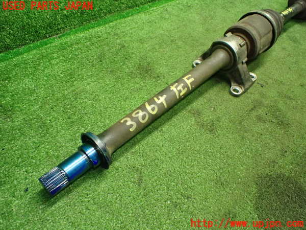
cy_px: 115
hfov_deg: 60.0
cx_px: 153
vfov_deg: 46.8
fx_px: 265
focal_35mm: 30
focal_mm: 5.4
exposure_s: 1/100
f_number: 2.3
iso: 800
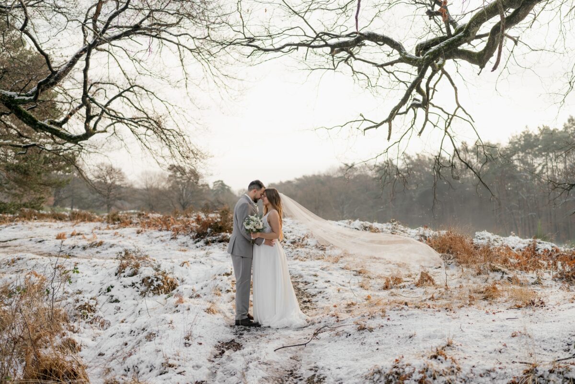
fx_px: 559
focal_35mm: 35
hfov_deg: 54.4
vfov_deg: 37.9
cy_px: 192
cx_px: 288
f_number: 1.6
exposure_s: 1/1250
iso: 100
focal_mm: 35
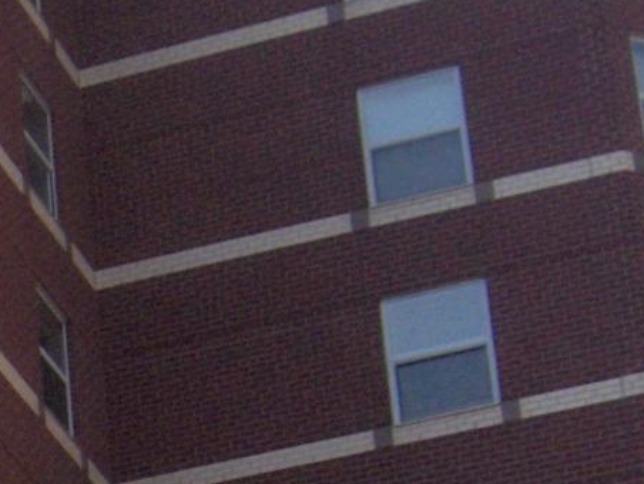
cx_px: -438
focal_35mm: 176
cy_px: 893
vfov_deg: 8.1
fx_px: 3278
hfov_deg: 10.7
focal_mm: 8
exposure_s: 1/606
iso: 100
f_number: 4.8
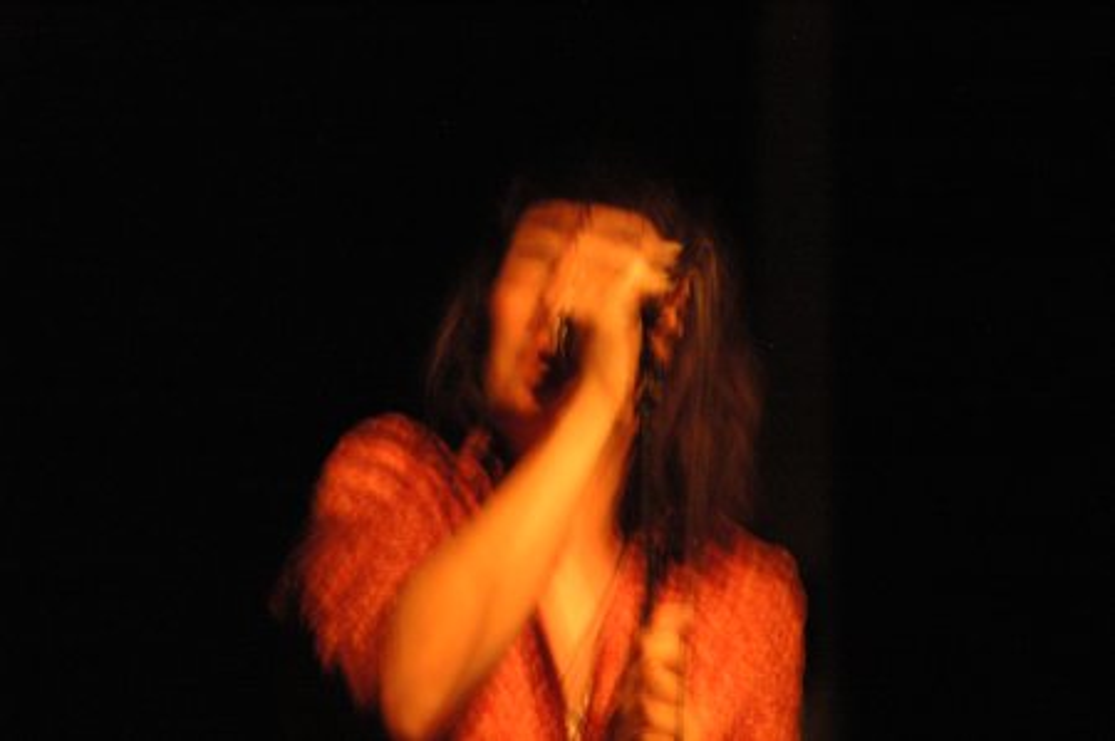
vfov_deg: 3.8
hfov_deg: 5.7
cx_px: 558
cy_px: 370
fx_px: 11138
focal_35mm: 360
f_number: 5.3
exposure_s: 1/1.3
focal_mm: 240
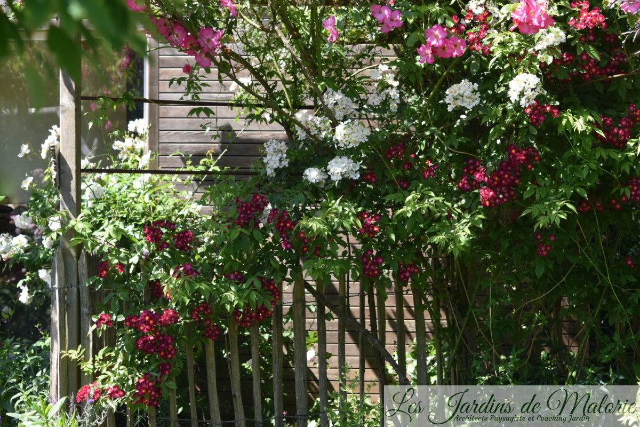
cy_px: 214
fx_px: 1600
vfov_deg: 15.2
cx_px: 320
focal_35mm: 90
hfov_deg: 22.6
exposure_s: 1/500
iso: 400
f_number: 5.6
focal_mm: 60
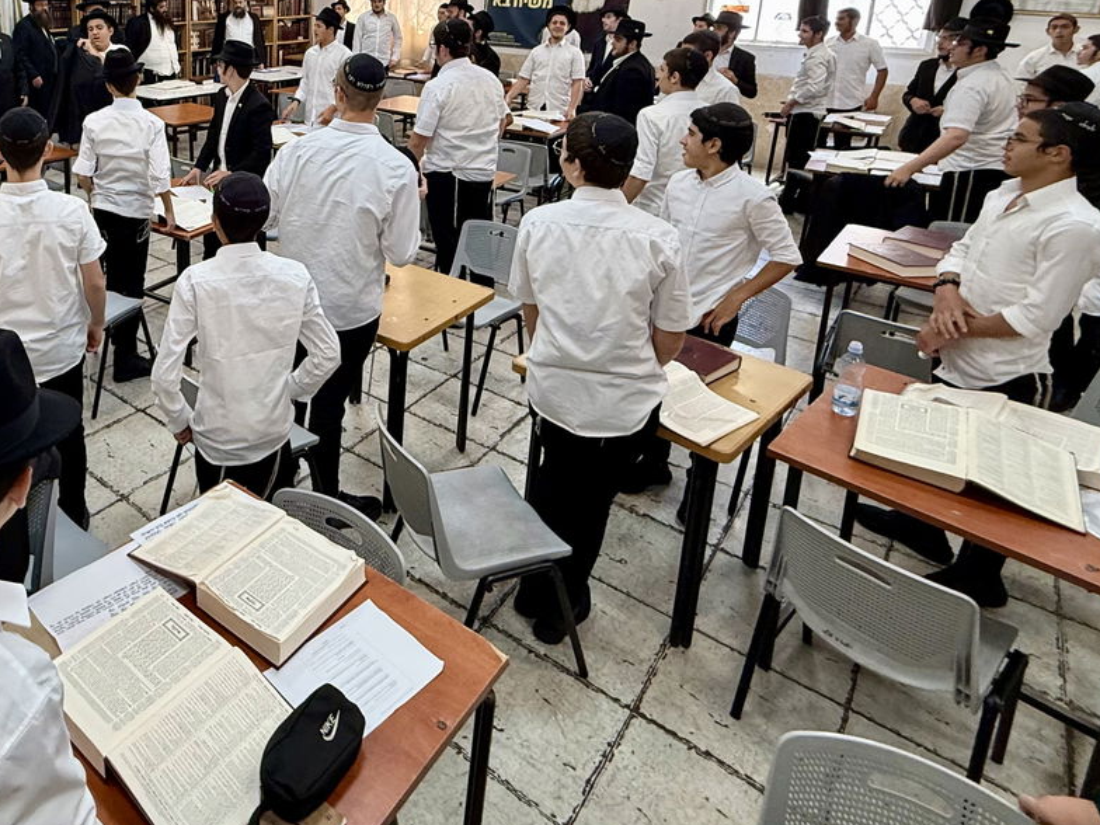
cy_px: 156
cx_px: 254
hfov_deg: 64.5
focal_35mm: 25
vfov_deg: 51.2
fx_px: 794
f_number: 2.2
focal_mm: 2.22
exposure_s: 1/100
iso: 125
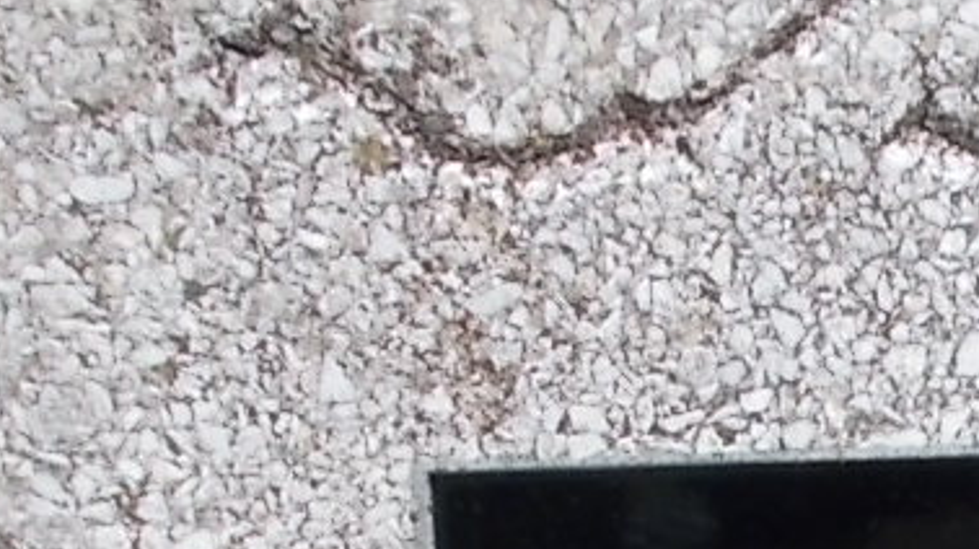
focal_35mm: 120
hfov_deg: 17.0
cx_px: 1210
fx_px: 3113
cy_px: 974
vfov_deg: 9.6
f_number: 8
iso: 80
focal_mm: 4.6
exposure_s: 1/200
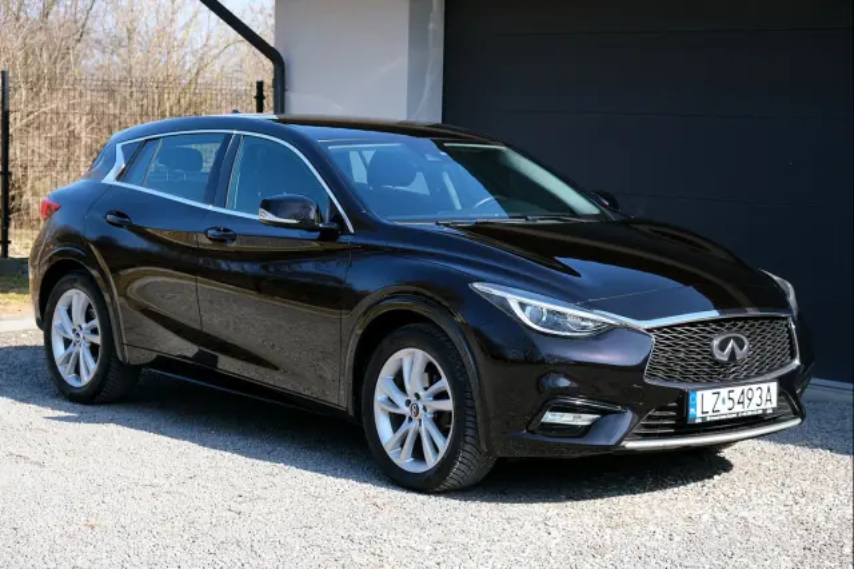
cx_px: 427
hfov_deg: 26.7
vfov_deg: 17.9
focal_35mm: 76
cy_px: 284
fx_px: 1802
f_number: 5.6
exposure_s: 1/400
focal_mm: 50.5
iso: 320
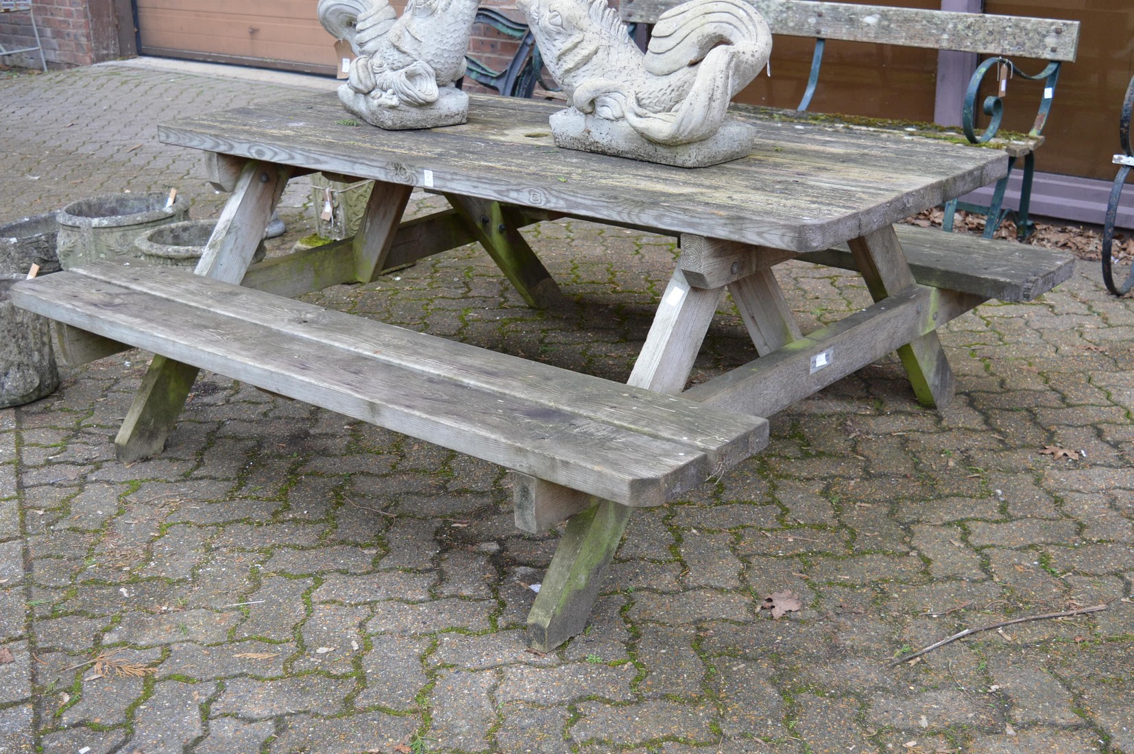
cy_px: 377
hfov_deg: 45.0
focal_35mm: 44
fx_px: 1369
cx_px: 567
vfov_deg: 30.8
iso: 400
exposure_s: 1/100
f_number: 5
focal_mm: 29
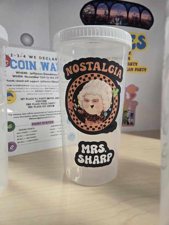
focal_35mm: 23
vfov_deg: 73.9
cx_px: 84
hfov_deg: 58.9
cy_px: 112
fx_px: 150
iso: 320
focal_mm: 5.4
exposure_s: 1/120
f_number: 1.8
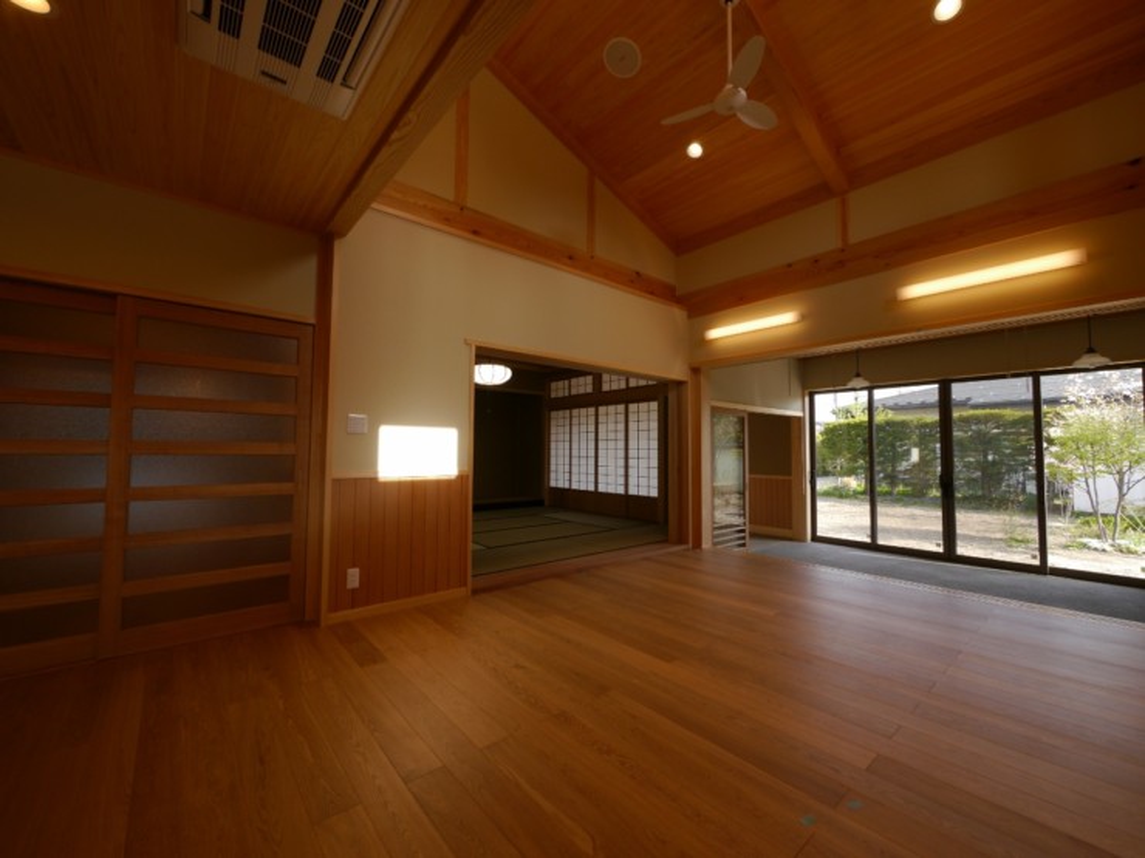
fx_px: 463
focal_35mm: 14
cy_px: 429
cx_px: 572
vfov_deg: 85.7
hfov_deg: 102.1
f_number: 7.1
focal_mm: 7
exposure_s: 1/60
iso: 250
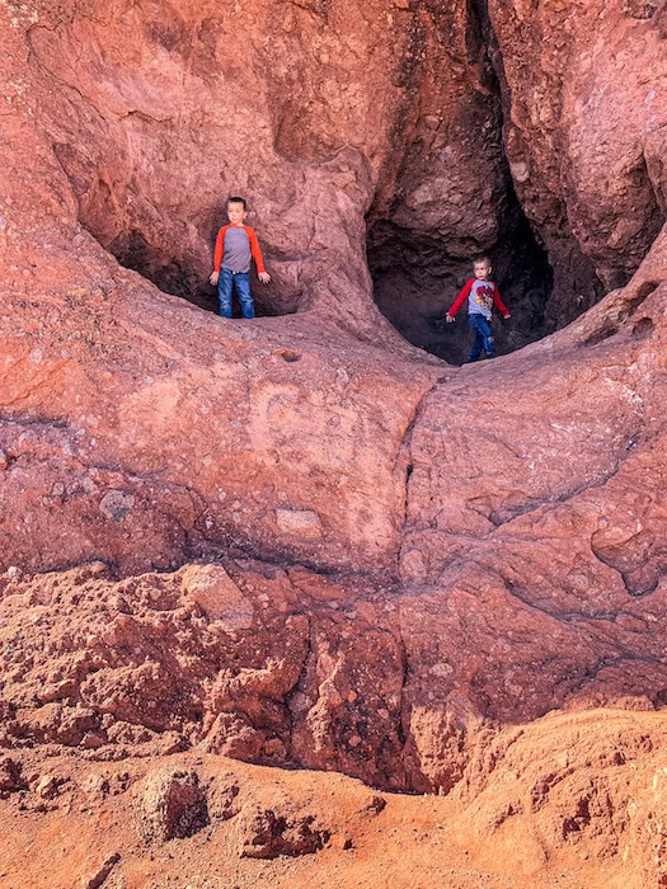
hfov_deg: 53.1
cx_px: 334
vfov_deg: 67.3
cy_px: 444
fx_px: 668
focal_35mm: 26
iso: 25
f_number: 1.8
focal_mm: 4.2
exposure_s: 1/280
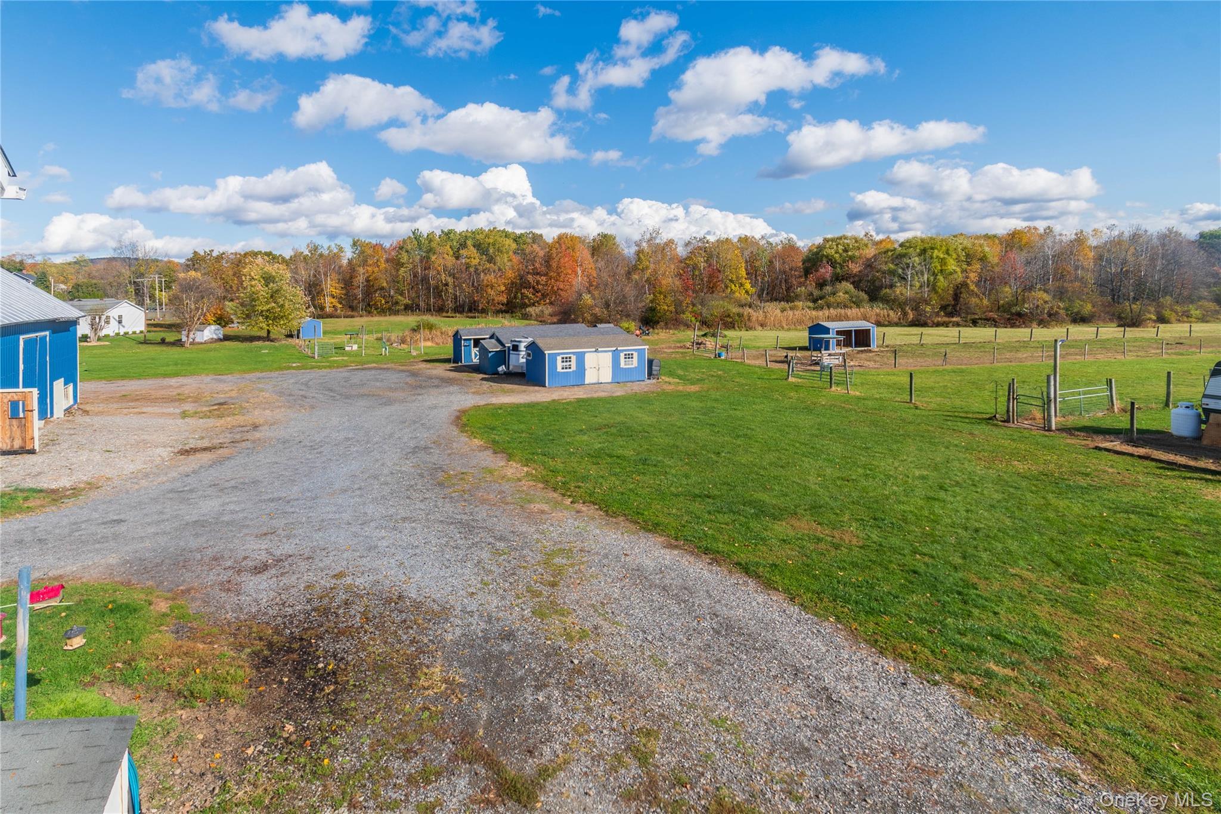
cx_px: 610
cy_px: 407
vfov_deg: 77.3
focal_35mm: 15
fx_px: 509
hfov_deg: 100.4
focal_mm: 10
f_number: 8
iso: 100
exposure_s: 1/250
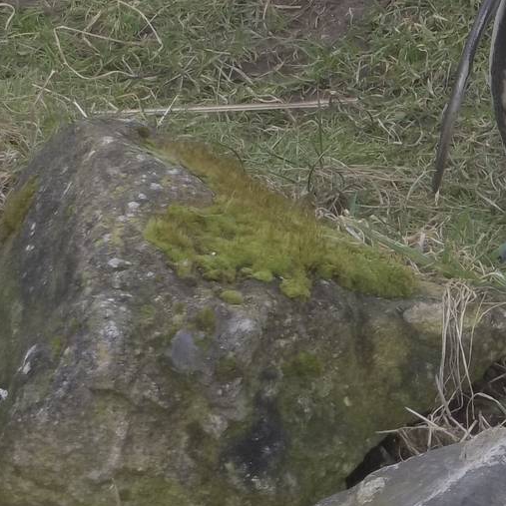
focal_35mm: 240
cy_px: 71
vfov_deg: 7.3
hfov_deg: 7.2
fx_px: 3969
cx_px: 699
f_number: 4.5
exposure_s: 1/100
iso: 80
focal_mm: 15.4
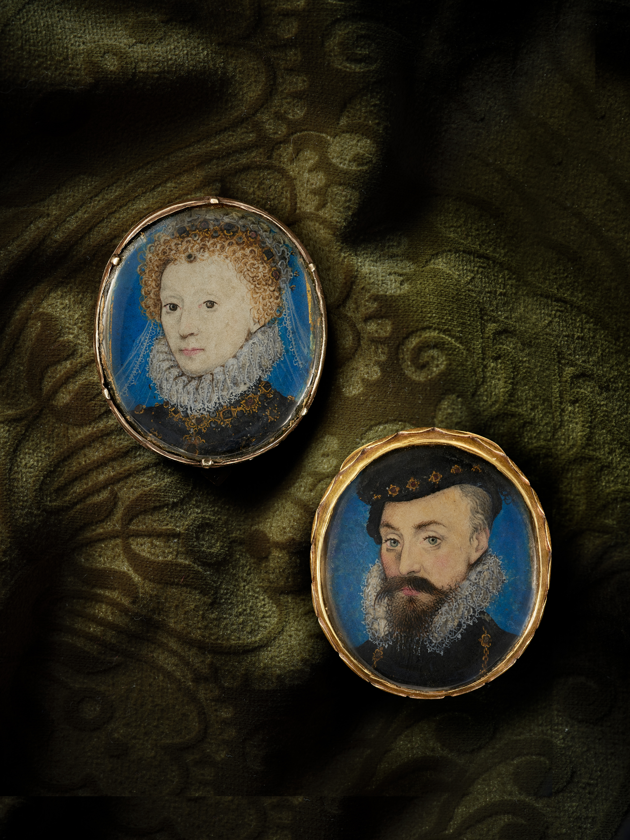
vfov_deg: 20.7
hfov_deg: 15.6
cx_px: 315
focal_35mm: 95
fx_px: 2305
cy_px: 420
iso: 100
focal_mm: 120
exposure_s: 1/125
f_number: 8
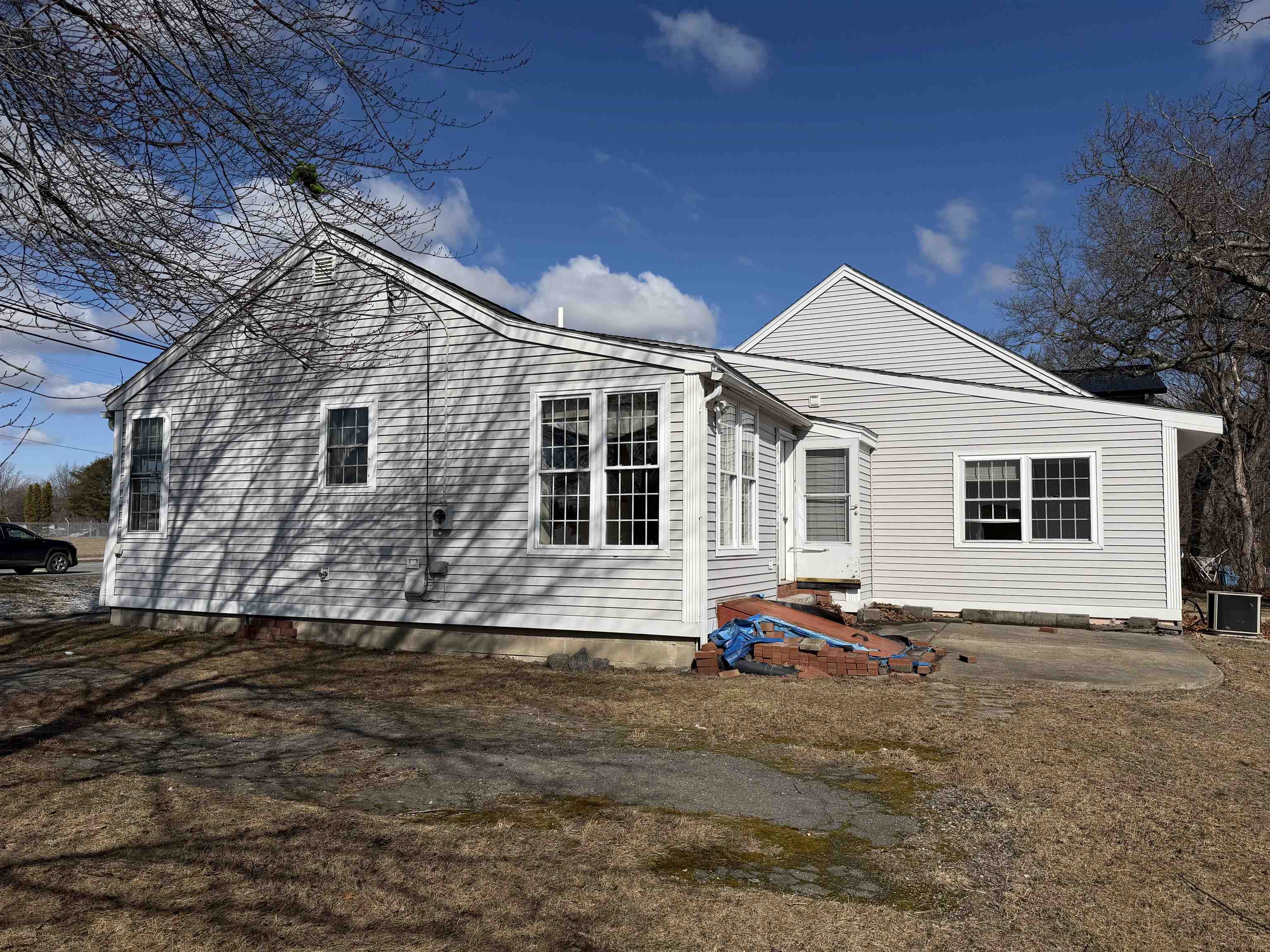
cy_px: 476
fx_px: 881
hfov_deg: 71.6
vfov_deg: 56.8
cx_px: 635
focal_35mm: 24
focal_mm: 6.76
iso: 80
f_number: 1.78
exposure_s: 1/10309
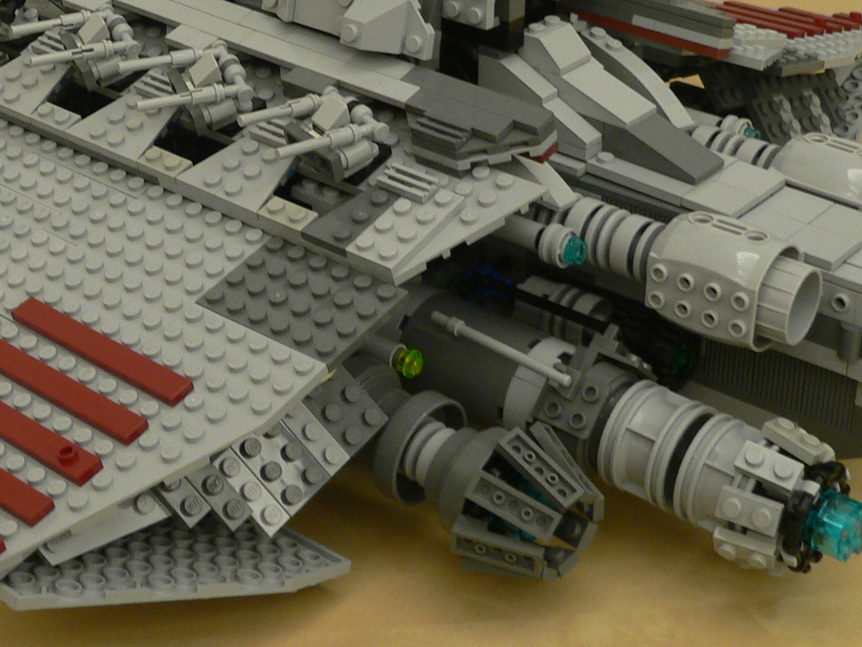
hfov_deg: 26.1
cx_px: 243
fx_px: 1843
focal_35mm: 74
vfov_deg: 19.5
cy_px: 36
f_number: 2.8
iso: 100
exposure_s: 1/13
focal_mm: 6
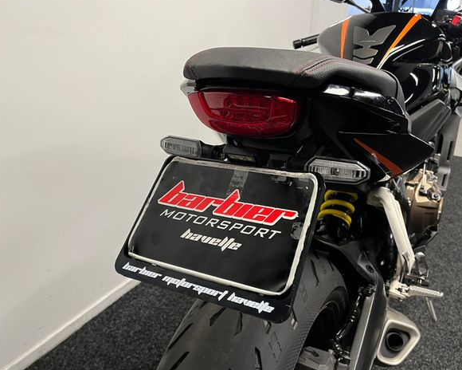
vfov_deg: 51.5
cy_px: 186
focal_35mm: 28
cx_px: 249
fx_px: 383
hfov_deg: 62.1
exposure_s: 1/50
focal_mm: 5.1
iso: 125
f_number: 1.6
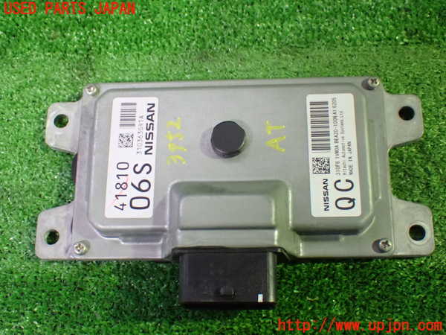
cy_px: 168
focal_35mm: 50
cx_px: 223
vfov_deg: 29.1
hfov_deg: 38.2
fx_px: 644
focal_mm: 9.01
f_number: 3.2
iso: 1250
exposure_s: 1/50
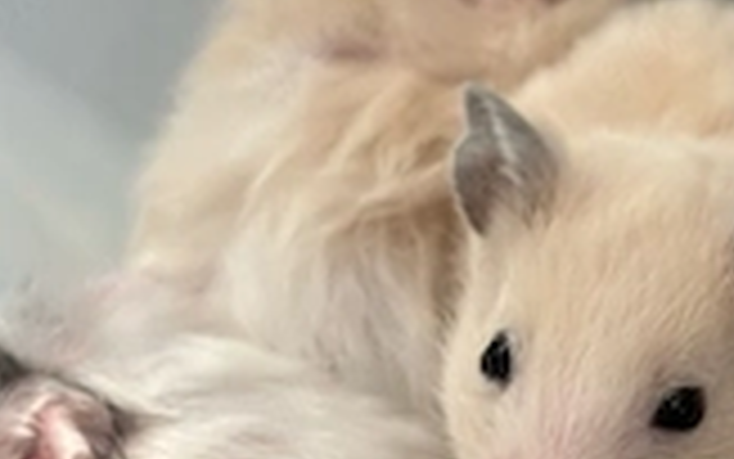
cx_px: 473
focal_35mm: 125
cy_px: 392
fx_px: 2501
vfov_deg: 10.4
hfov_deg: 16.7
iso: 200
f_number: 1.78
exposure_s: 1/50
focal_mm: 6.86
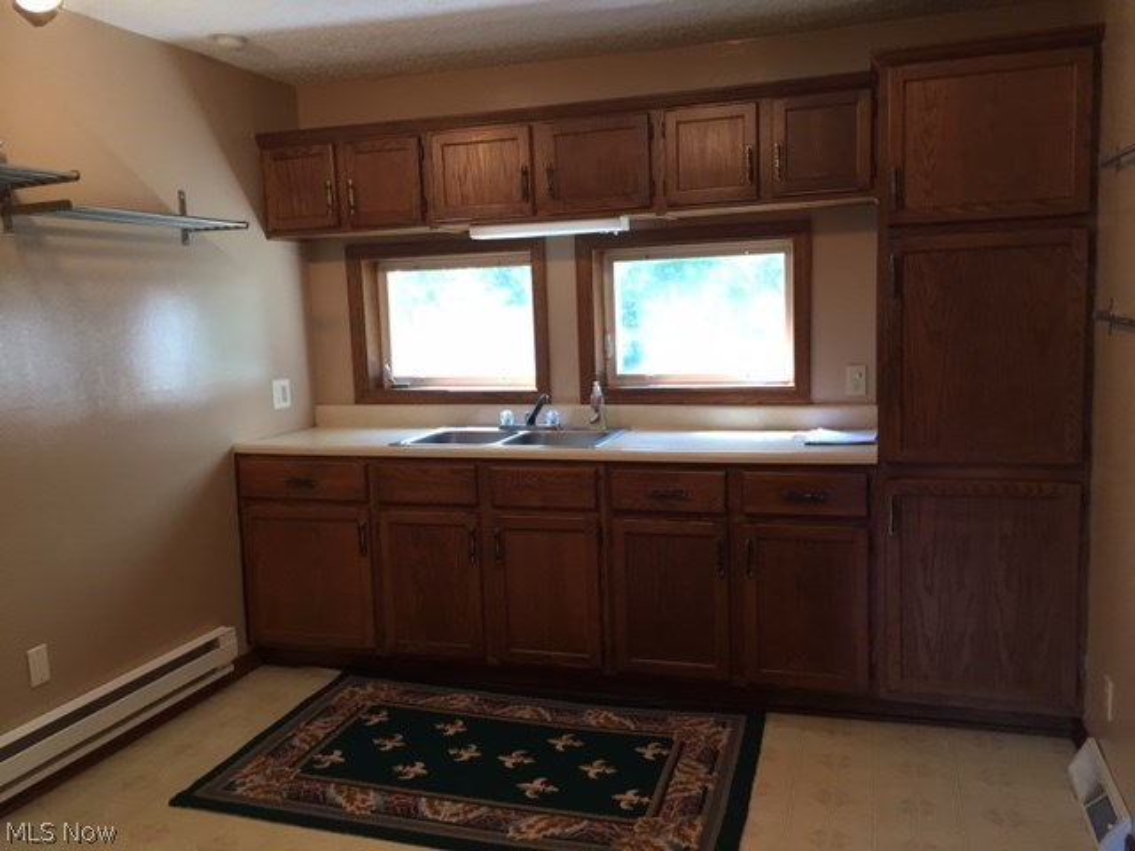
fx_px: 951
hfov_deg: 61.7
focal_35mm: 29
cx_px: 568
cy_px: 426
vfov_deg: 48.2
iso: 80
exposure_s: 1/30
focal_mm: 4.15
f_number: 2.2
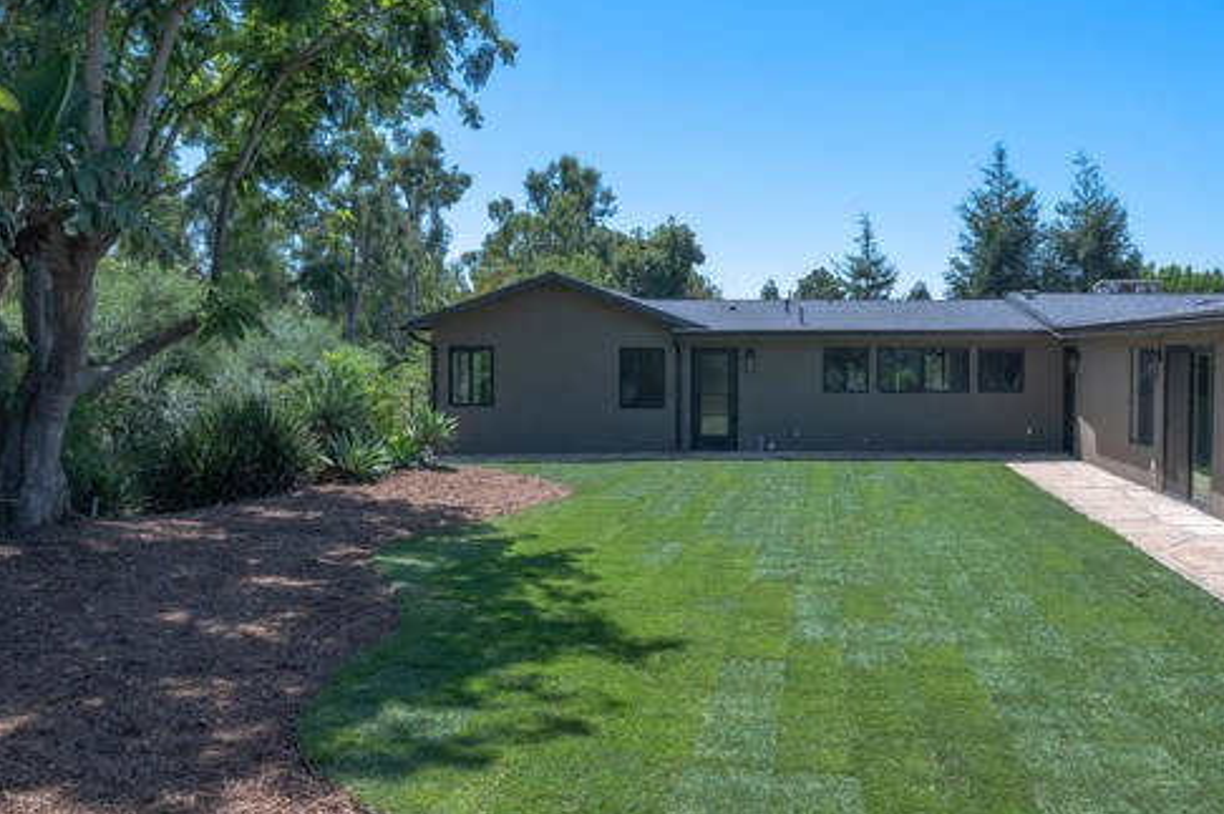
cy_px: 365
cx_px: 803
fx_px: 1007
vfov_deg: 43.9
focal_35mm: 30
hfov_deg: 61.2
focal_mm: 22.5
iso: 400
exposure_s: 1/3200
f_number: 9
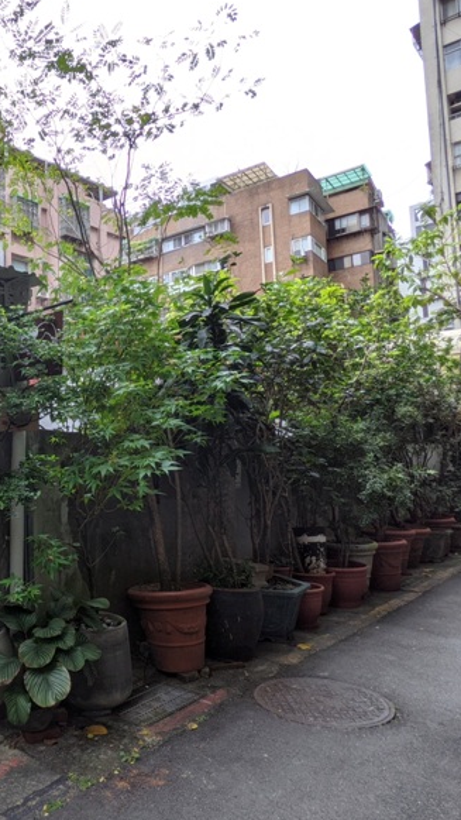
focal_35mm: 24
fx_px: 521
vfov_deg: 76.3
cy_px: 402
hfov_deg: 42.3
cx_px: 17
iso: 28
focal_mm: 2.22
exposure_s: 1/120
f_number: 2.2
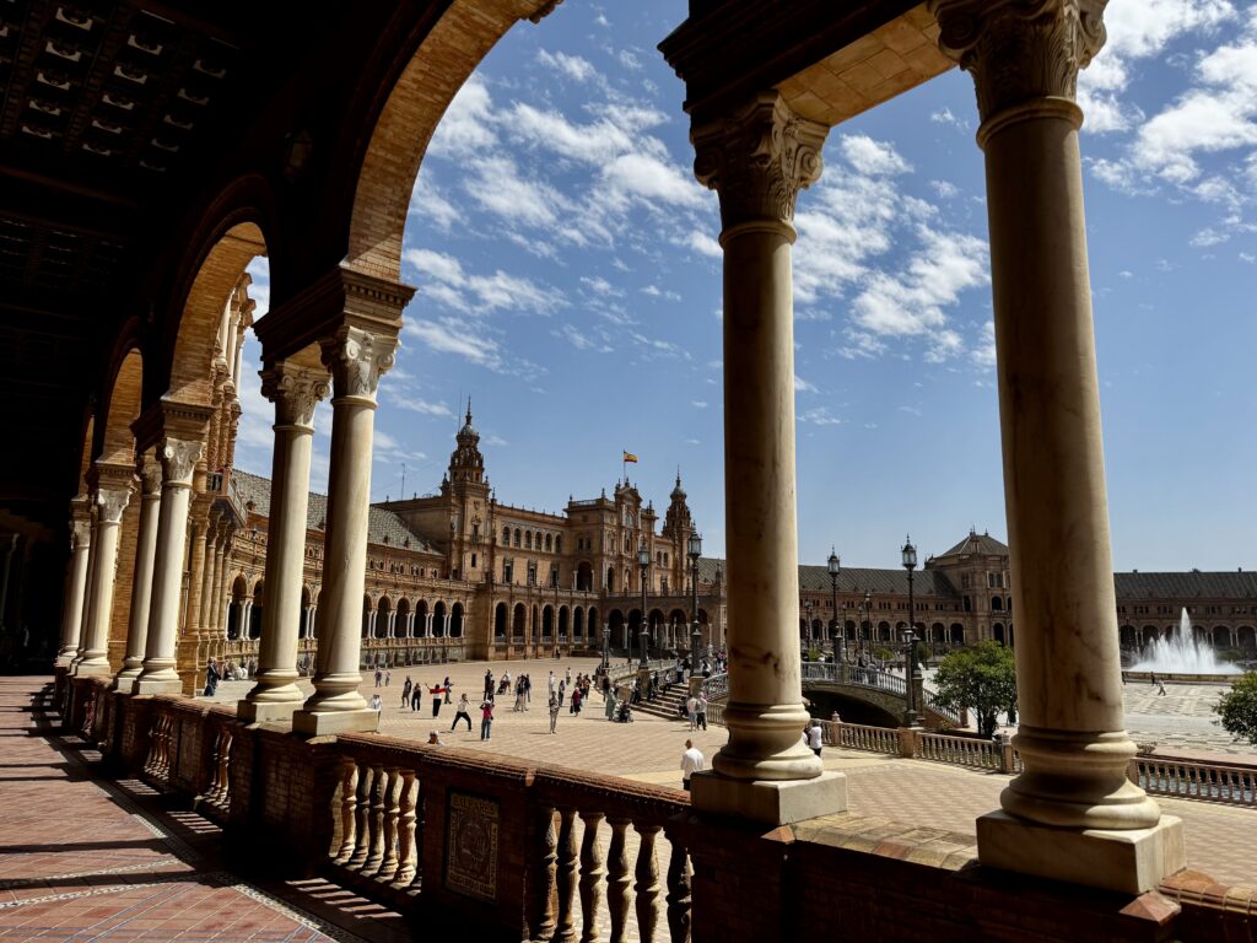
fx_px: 872
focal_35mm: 24
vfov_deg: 56.8
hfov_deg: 71.6
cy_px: 472
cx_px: 628
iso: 80
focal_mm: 6.76
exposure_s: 1/7092
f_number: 1.78
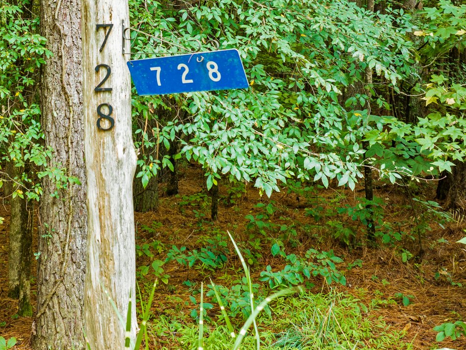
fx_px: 686
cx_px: 103
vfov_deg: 28.1
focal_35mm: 51
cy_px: 82
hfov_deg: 36.4
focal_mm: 12.29
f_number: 2.8
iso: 100
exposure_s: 1/30
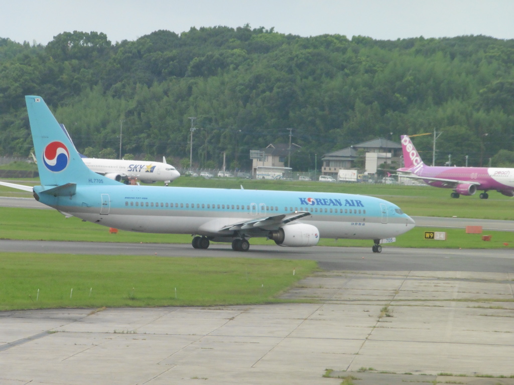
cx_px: 257
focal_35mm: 289
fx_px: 4291
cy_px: 192
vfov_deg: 5.1
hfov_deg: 6.9
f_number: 5.9
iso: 400
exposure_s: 1/320
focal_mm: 51.5
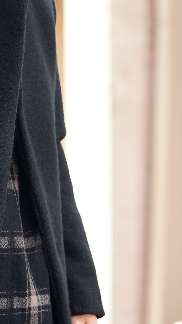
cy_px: 106
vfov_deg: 10.0
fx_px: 1853
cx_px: 49
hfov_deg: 5.6
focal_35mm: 216
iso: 100
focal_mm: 90
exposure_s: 1/100
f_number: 3.2
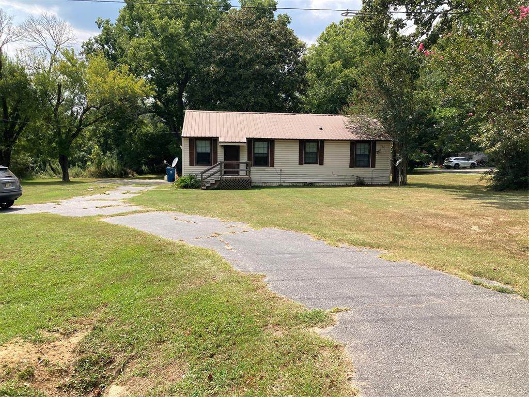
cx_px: 264
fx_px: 428
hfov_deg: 63.4
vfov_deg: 49.7
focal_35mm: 28
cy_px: 198
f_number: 1.8
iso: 20
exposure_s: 1/1429
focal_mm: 3.99
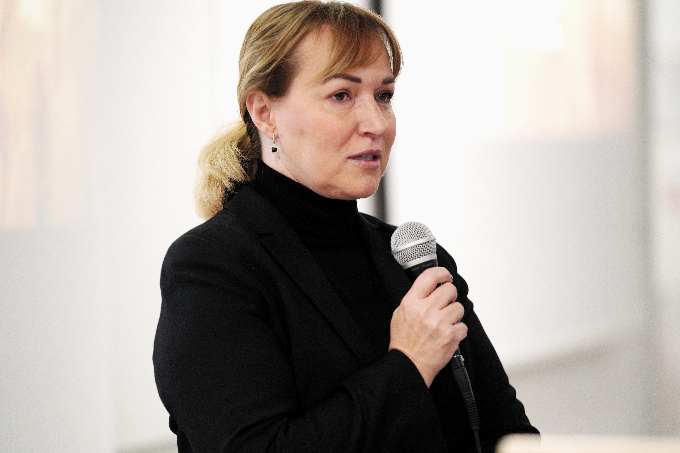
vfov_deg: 6.9
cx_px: 340
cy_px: 226
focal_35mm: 200
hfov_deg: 10.3
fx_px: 3777
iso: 2000
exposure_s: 1/200
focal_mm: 200
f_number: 2.8
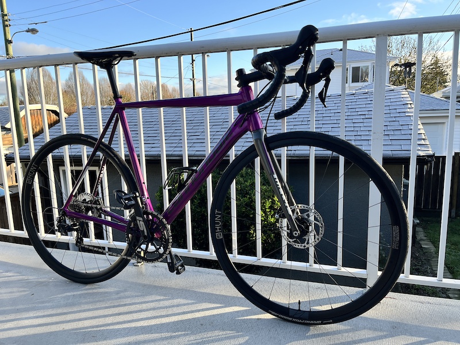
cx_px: 230
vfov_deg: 53.1
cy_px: 172
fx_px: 346
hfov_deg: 67.3
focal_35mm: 26
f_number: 1.6
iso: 50
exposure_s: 1/550
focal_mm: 5.1
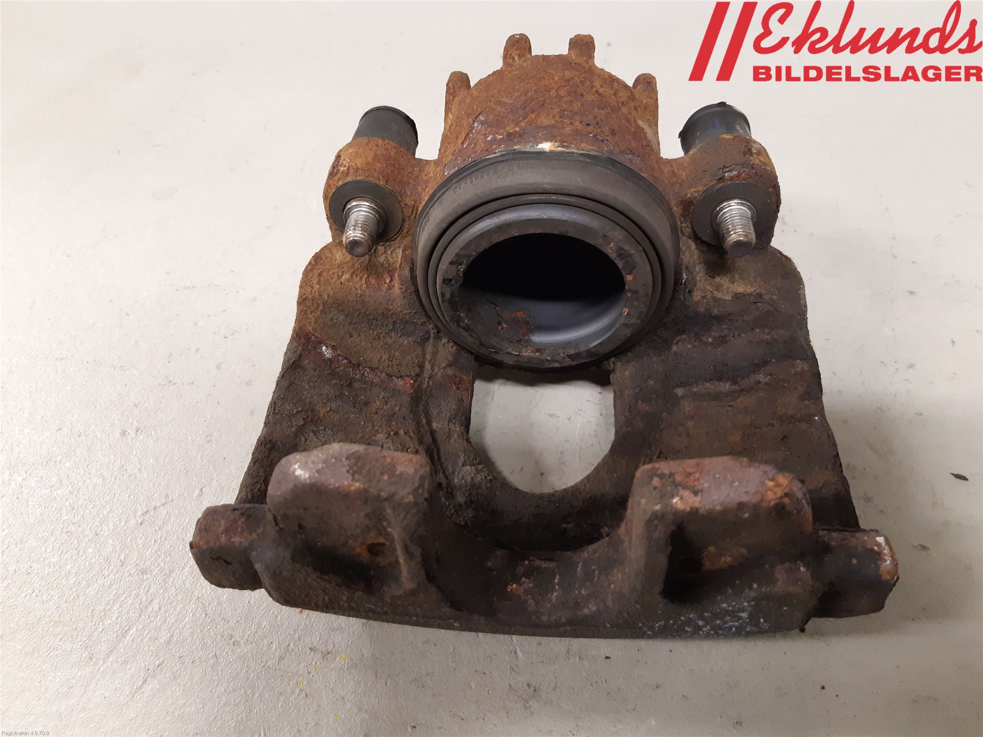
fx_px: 738
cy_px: 368
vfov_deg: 53.1
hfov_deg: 67.3
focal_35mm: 26
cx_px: 492
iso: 200
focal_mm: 3.93
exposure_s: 1/33
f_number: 1.7
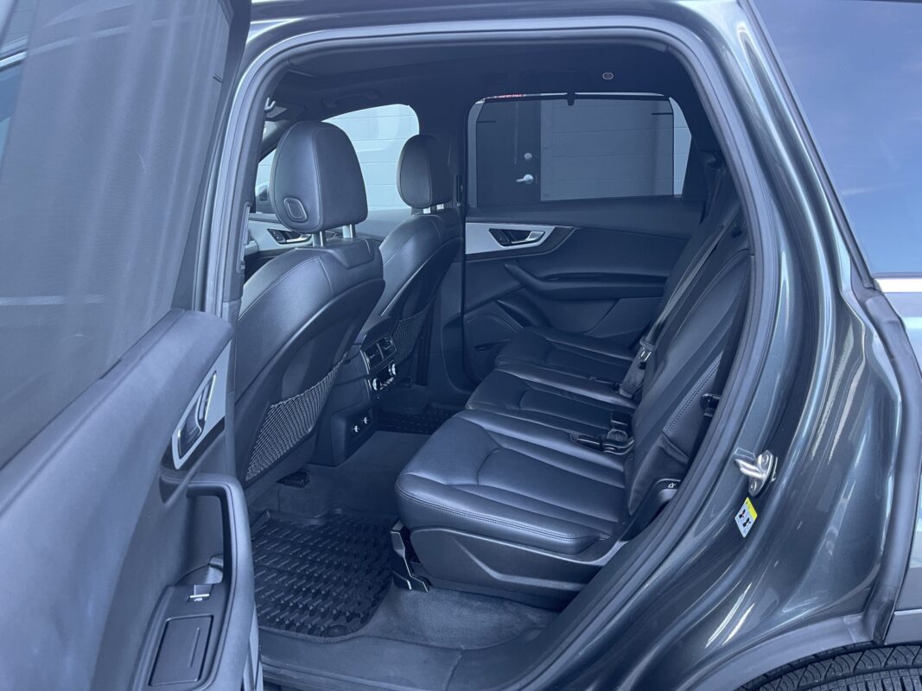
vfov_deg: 53.1
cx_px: 461
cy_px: 346
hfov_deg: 67.3
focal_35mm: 26
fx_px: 692
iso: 200
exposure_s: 1/60
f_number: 1.6
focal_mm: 5.1
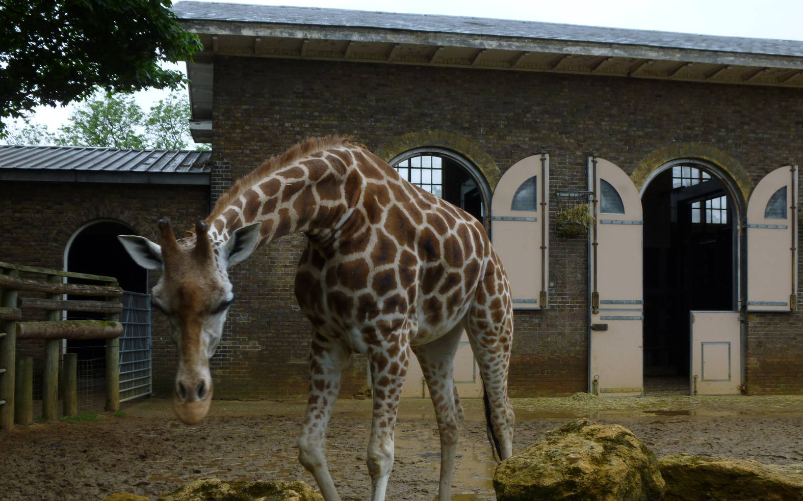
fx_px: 919
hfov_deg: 47.2
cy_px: 293
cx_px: 403
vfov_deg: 30.5
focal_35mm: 42
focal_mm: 6.9
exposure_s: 1/80
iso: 100
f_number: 3.7
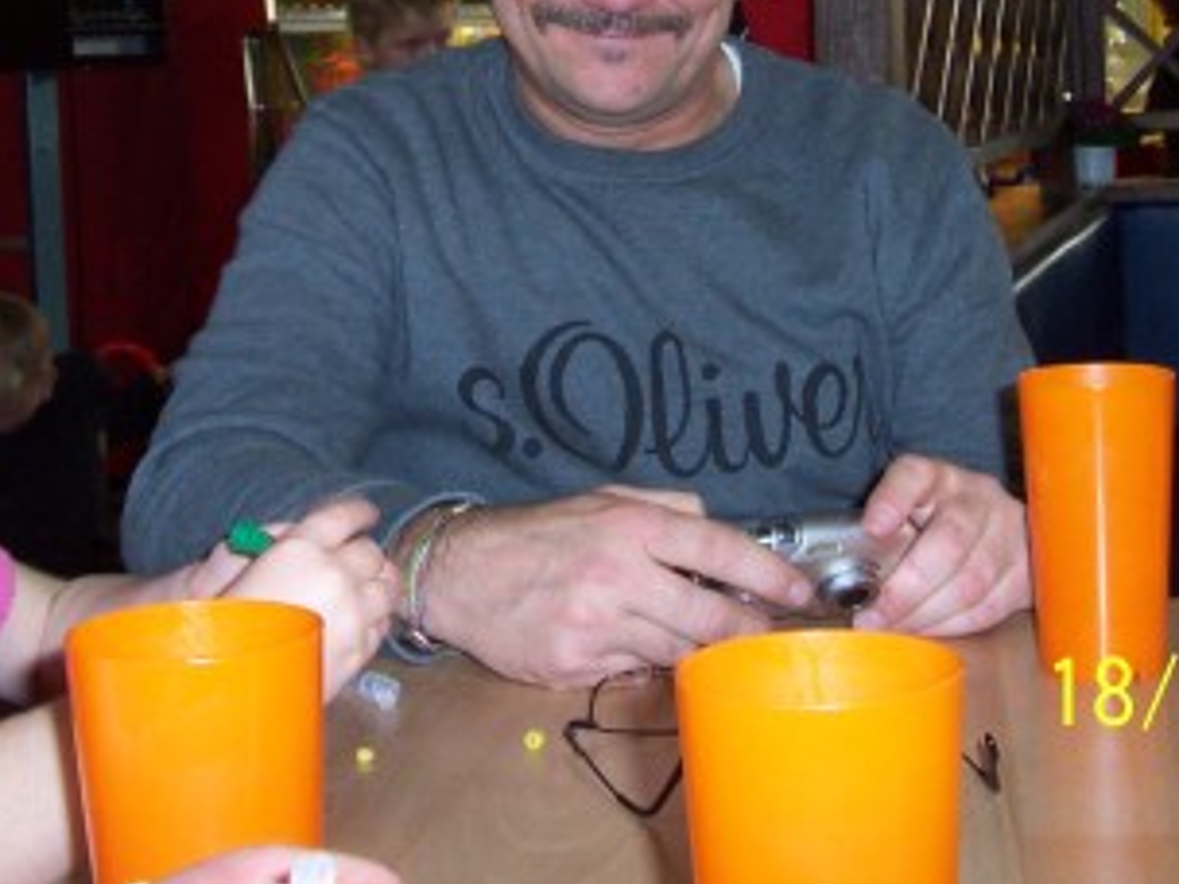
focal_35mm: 67
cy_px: 93
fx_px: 2282
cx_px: 566
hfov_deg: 29.0
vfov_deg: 21.5
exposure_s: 1/60
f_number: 2.8
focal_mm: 5.6
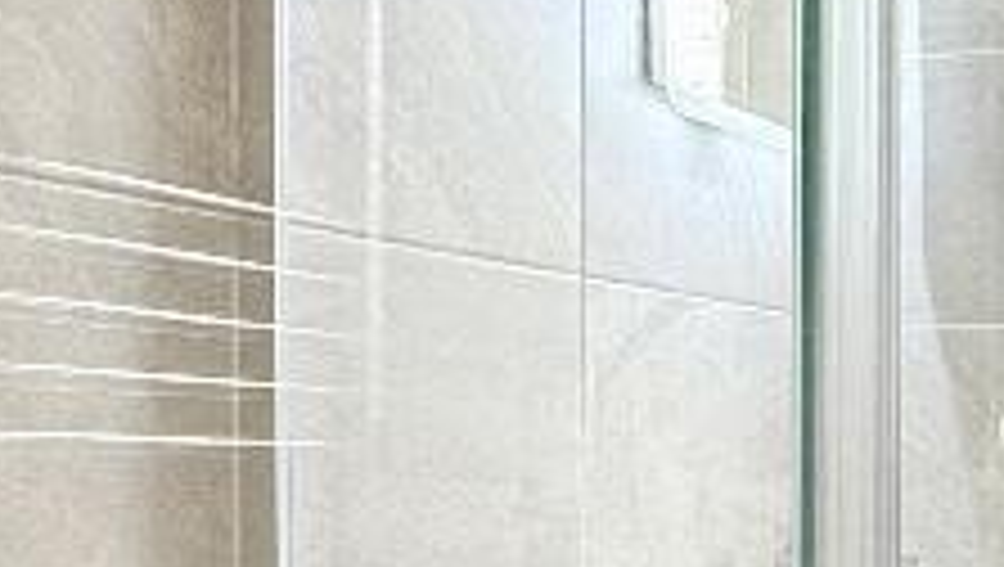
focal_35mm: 70
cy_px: 508
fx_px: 1866
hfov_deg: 28.5
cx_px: 972
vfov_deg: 17.1
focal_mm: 2.22
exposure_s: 1/100
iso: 125
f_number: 2.2
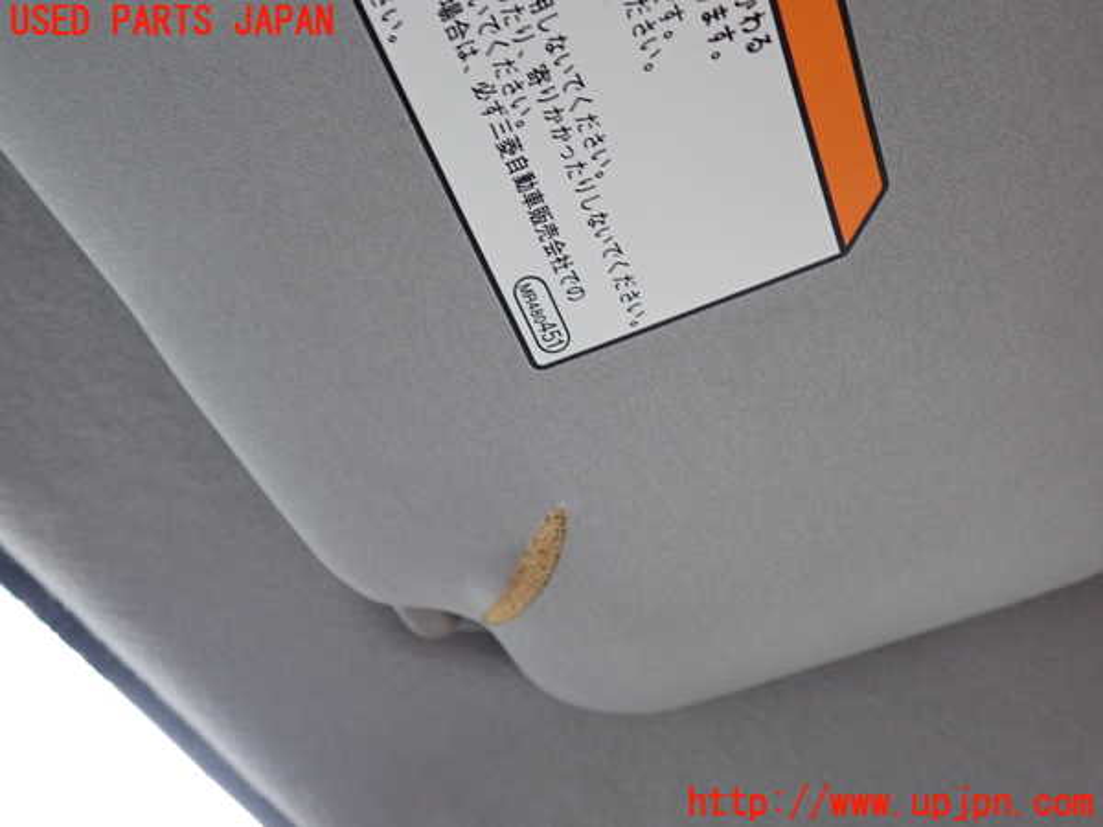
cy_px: 414
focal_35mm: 30
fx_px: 956
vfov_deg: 46.8
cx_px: 552
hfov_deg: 60.0
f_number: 2.3
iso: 320
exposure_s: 1/30
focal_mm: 5.4
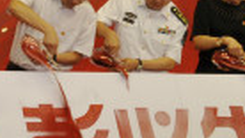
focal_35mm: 177
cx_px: -48
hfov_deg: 11.9
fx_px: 1151
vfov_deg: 6.9
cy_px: 81
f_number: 7.1
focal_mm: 26
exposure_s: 1/50
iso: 200
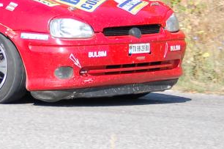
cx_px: 38
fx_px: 1249
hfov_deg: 10.2
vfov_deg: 6.8
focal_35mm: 201
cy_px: -33
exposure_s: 1/1000
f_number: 4
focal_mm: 40
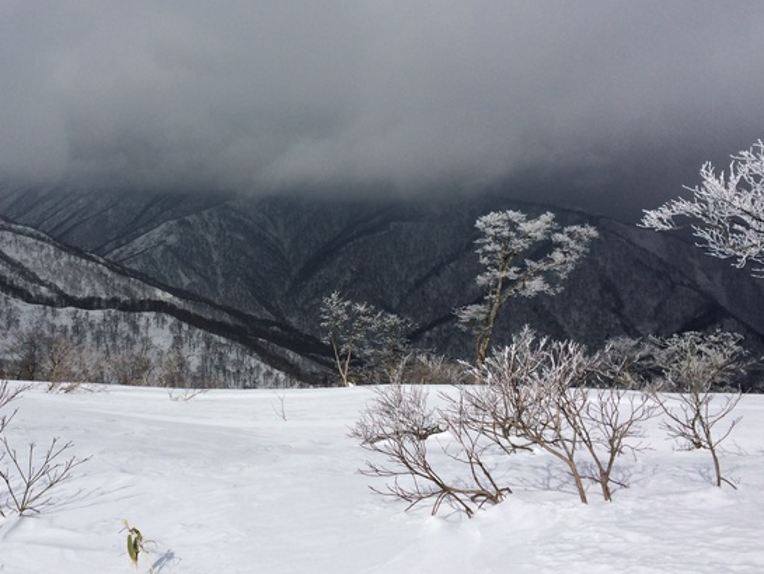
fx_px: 971
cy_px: 191
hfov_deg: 42.2
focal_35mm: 44
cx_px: 243
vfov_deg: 32.6
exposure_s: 1/10309
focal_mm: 4.12
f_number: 2.2
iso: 40
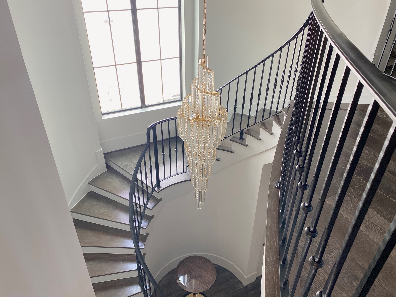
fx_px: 297
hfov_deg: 67.3
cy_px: 148
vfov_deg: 53.1
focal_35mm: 26
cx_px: 198
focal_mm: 4.25
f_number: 1.8
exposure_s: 1/120
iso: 100
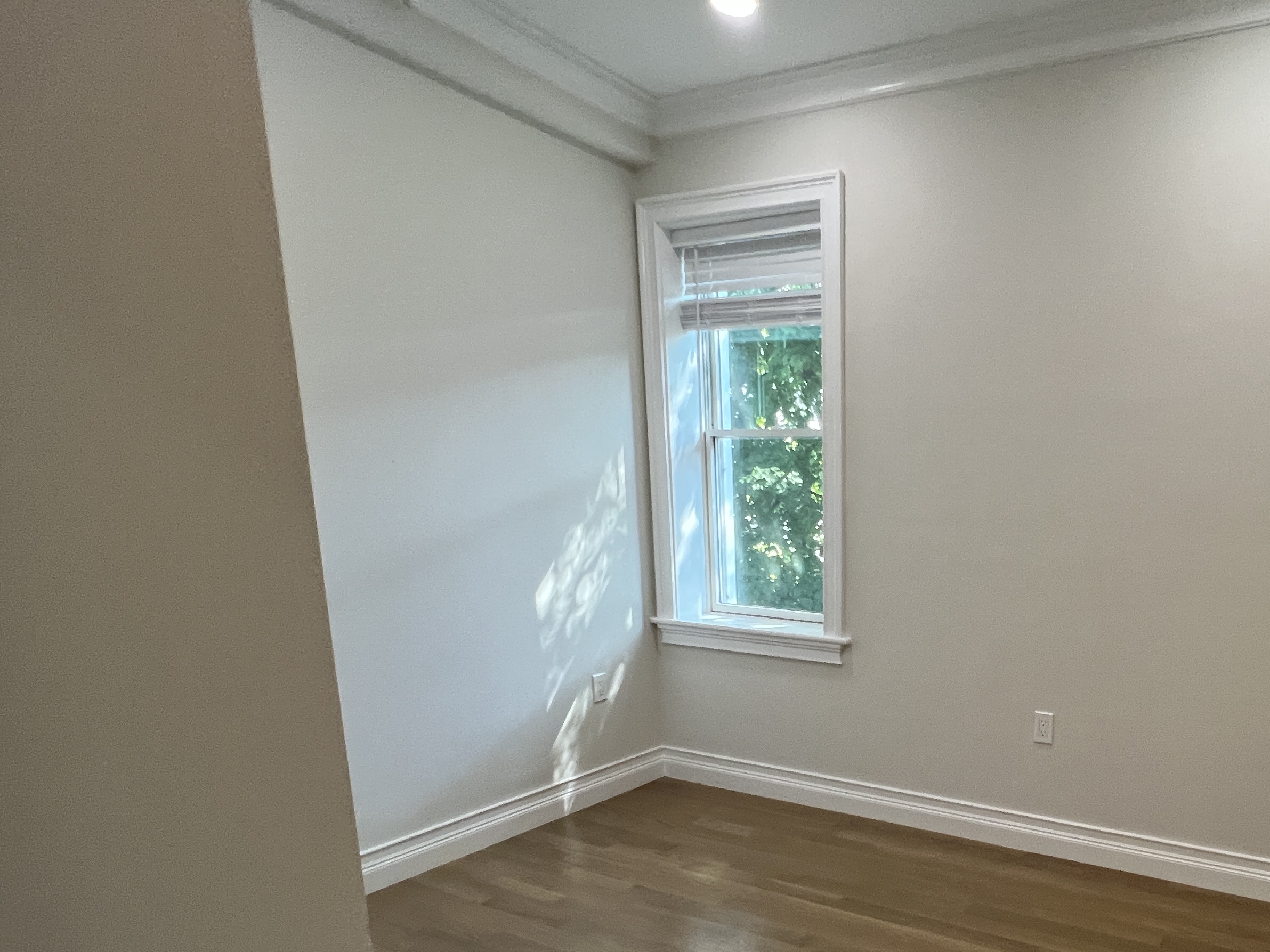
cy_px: 687
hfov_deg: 71.1
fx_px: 807
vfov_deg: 58.6
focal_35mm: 22
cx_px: 956
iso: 200
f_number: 1.8
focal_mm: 1.57
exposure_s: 1/120
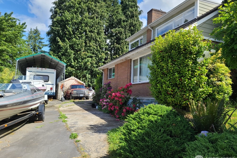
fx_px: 178
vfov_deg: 47.9
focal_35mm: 27
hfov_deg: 67.4
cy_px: 79
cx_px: 118
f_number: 1.8
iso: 16
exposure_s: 1/443
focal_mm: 7
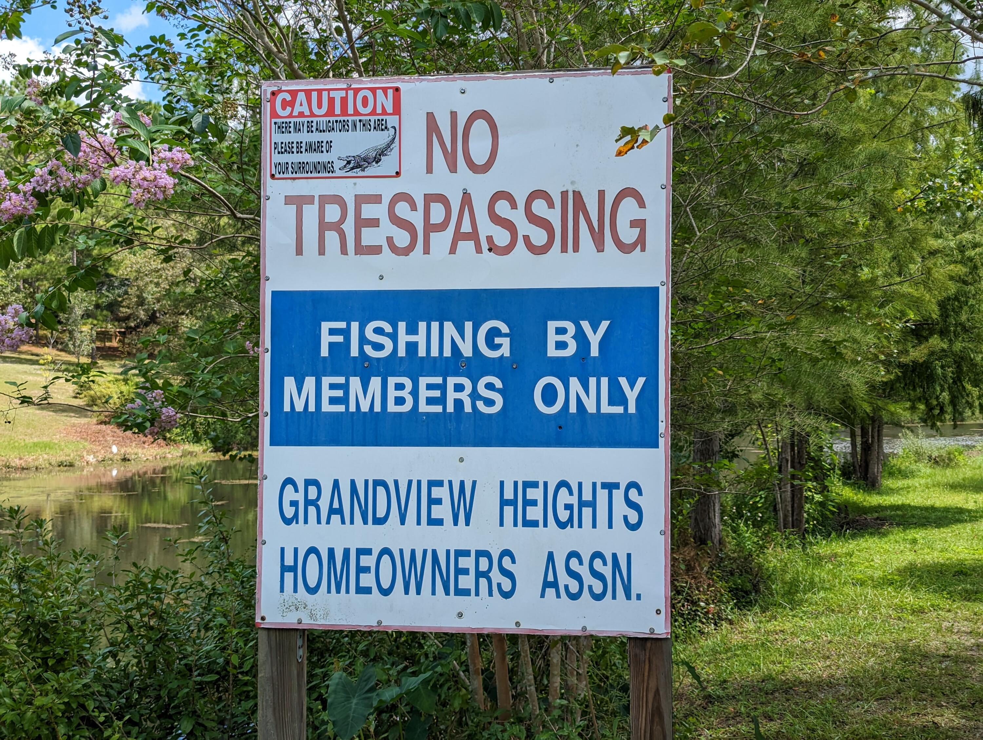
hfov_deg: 39.6
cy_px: 370
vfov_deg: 30.3
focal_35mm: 48
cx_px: 492
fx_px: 1365
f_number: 1.85
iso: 36
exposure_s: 1/974
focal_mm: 6.81
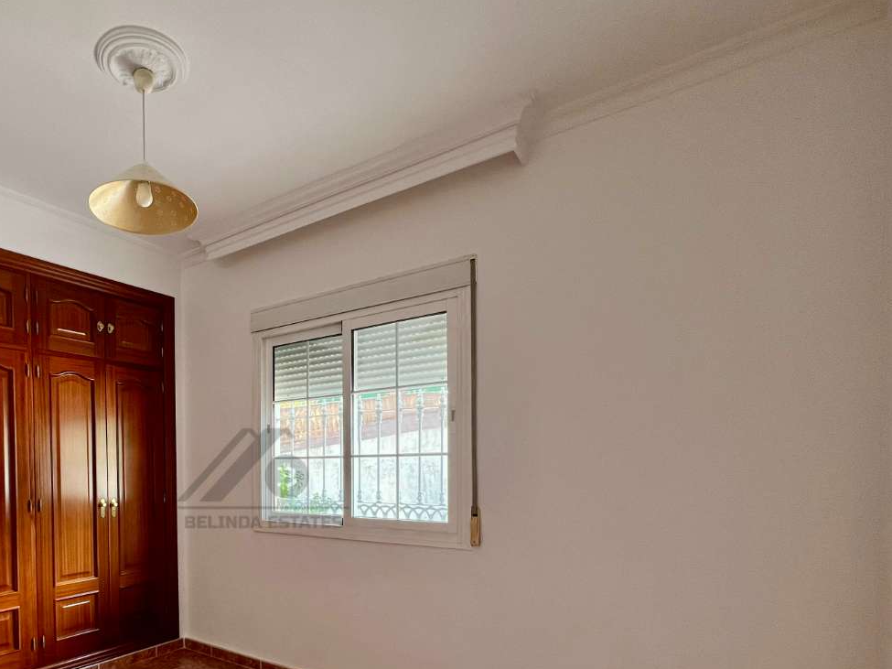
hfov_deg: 77.7
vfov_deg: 63.2
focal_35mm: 20
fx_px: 515
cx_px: 263
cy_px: 476
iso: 200
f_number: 1.8
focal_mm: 1.57
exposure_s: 1/100
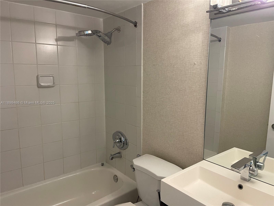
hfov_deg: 69.4
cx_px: 137
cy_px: 103
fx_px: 198
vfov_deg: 54.9
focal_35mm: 25
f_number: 1.6
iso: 250
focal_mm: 5.1
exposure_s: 1/60
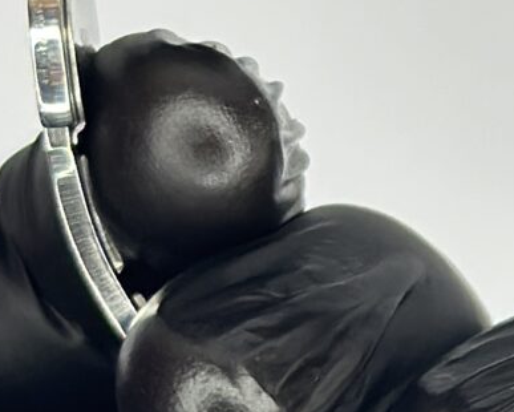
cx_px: 1065
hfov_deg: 6.1
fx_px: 4718
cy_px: 43
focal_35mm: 310
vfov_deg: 5.0
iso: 64
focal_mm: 6.86
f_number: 1.78
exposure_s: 1/173
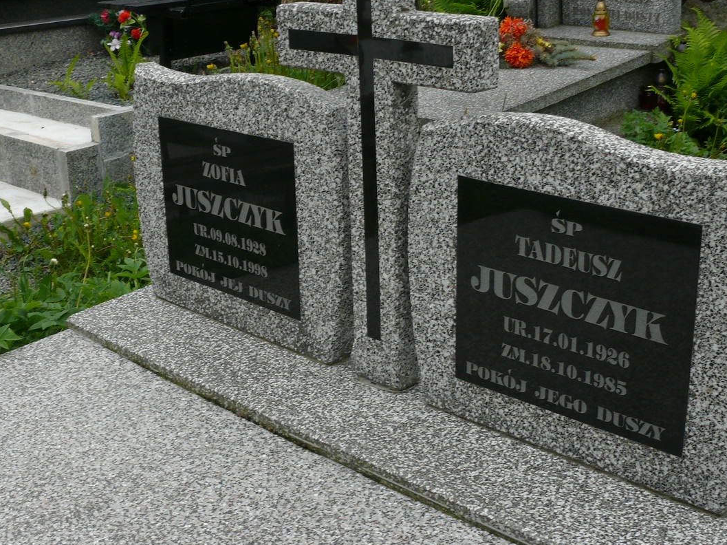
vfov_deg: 27.5
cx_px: 293
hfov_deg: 36.1
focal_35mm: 53
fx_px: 1113
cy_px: 300
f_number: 4.5
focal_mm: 7.4
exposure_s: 1/200
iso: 100
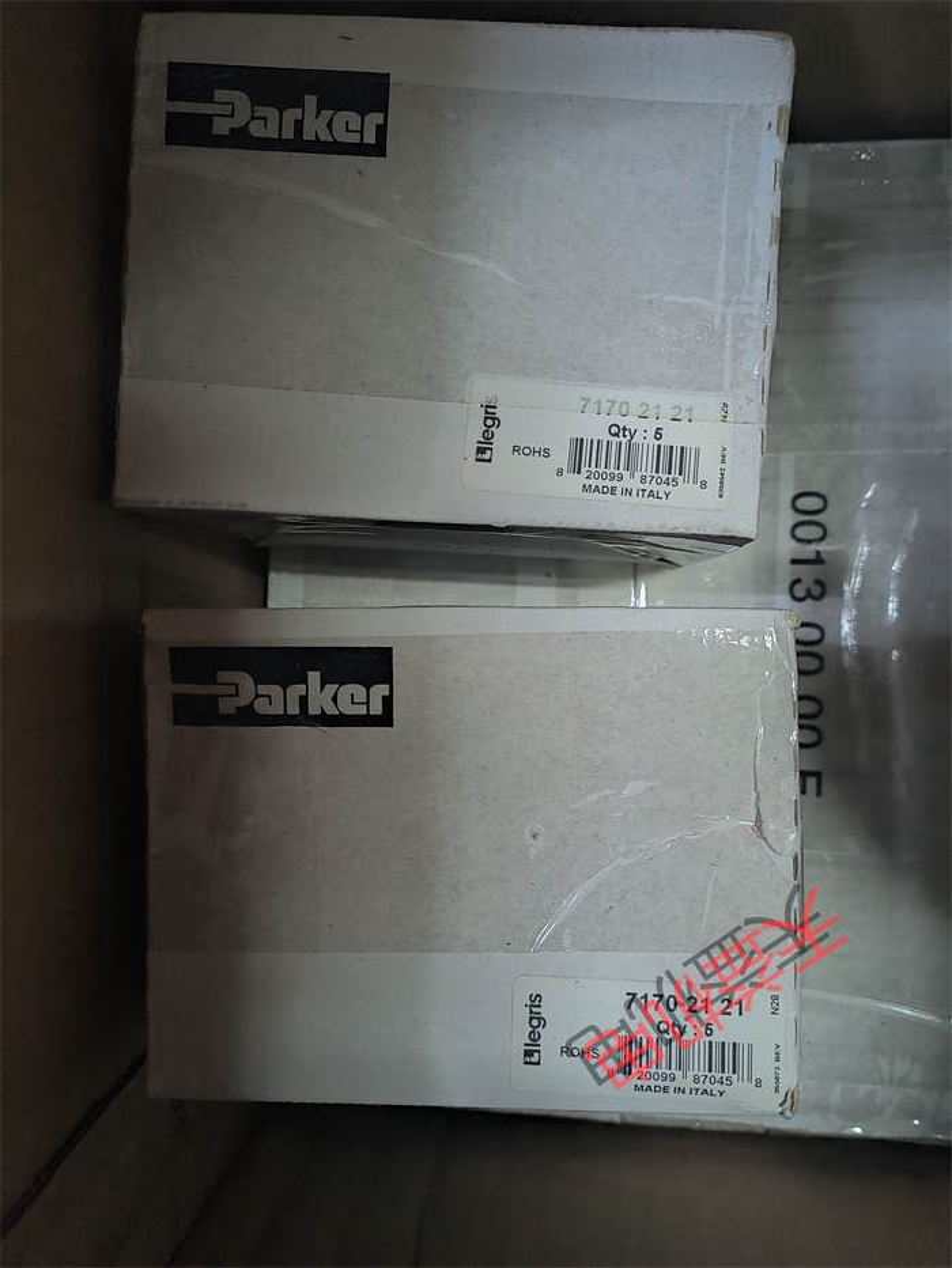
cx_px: 476
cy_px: 634
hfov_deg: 51.4
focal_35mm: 27
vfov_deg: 65.3
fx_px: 990
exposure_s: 1/33.3
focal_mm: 5.52
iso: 5707
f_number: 1.9
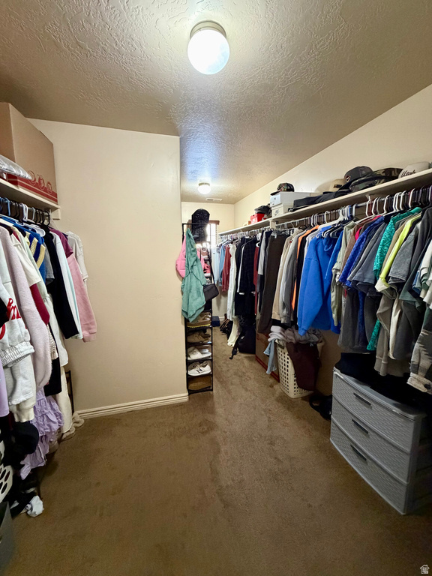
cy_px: 288
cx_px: 216
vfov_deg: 102.1
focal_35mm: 14
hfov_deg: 85.7
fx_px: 233
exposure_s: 1/60
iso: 1000
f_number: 2.2
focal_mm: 2.22
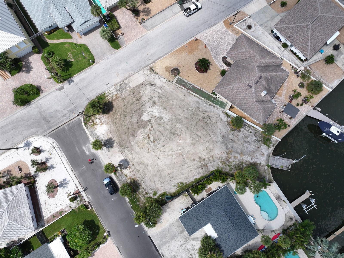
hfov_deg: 71.6
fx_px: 238
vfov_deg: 56.8
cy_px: 129
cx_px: 172
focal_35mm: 24
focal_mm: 12.29
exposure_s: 1/2000
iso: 100
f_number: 2.8
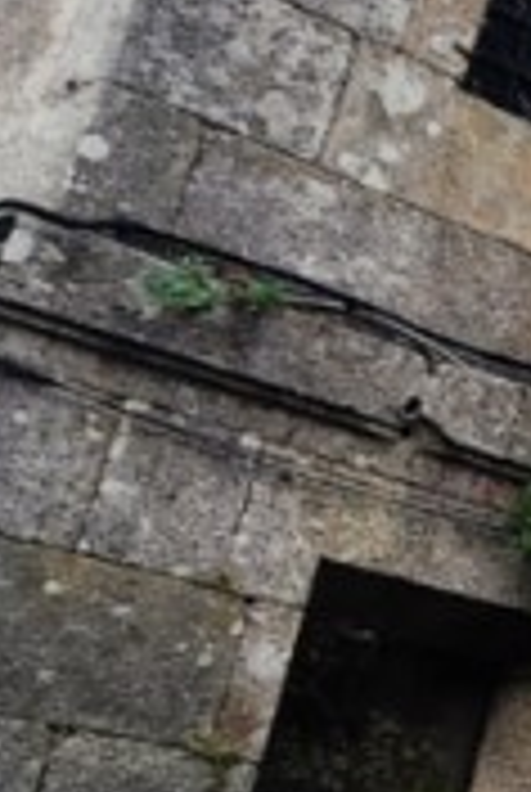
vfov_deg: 22.1
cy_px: 446
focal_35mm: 92
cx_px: 1994
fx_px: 2027
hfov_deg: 8.7
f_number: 2.2
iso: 64
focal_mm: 2.2
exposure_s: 1/60
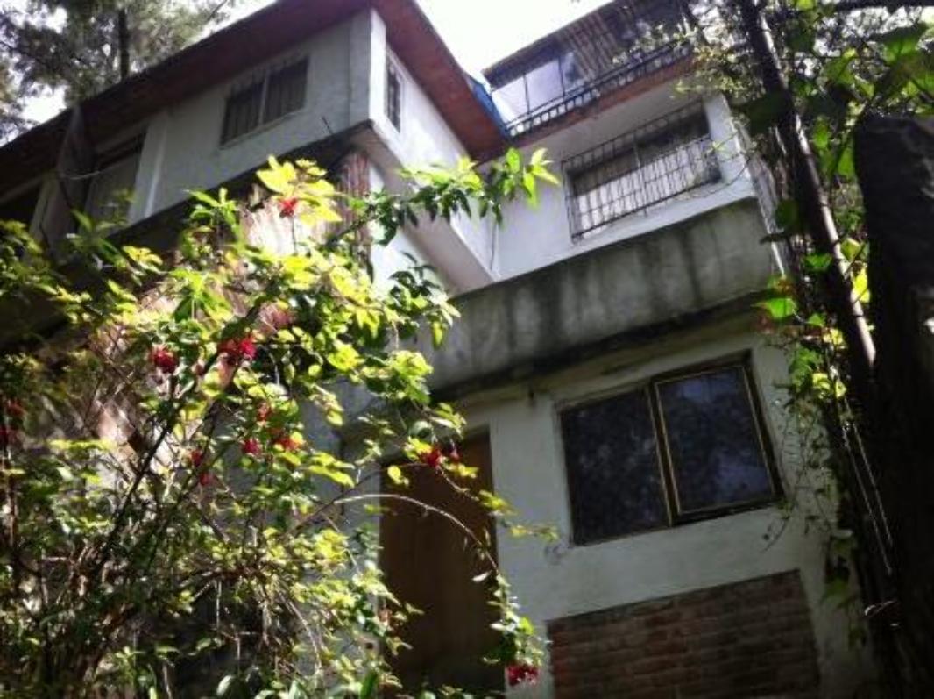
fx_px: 943
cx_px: 467
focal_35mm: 35
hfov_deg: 52.7
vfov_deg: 40.6
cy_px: 350
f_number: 2.8
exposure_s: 1/174
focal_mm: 3.85
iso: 80
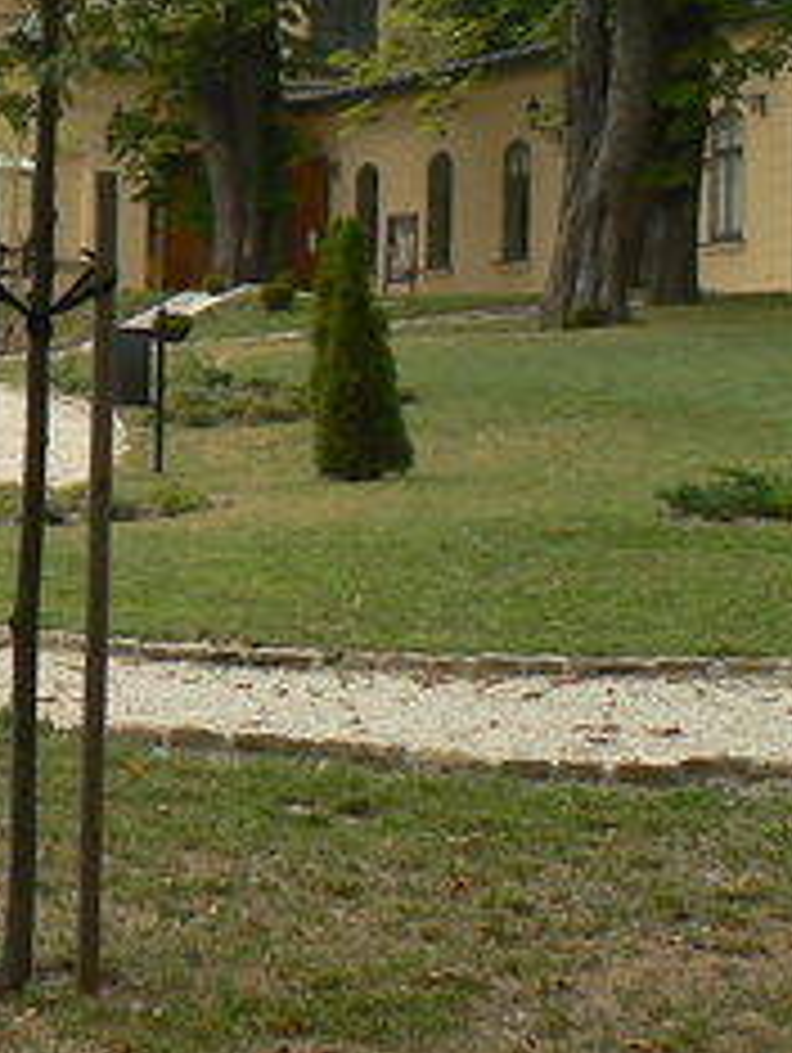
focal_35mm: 123
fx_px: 3745
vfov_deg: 15.7
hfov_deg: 11.2
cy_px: 40
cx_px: -680
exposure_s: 1/1000
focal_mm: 6
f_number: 3.6
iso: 100
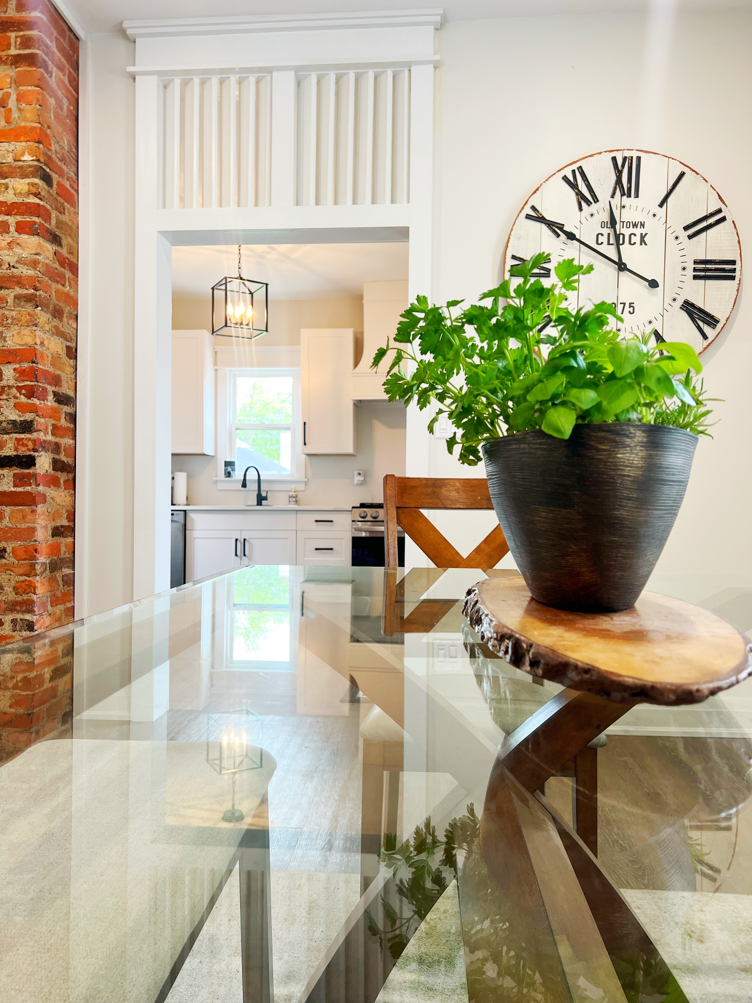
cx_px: 376
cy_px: 502
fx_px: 753
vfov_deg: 67.3
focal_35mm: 26
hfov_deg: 53.1
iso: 80
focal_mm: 5.7
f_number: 1.5
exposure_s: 1/60
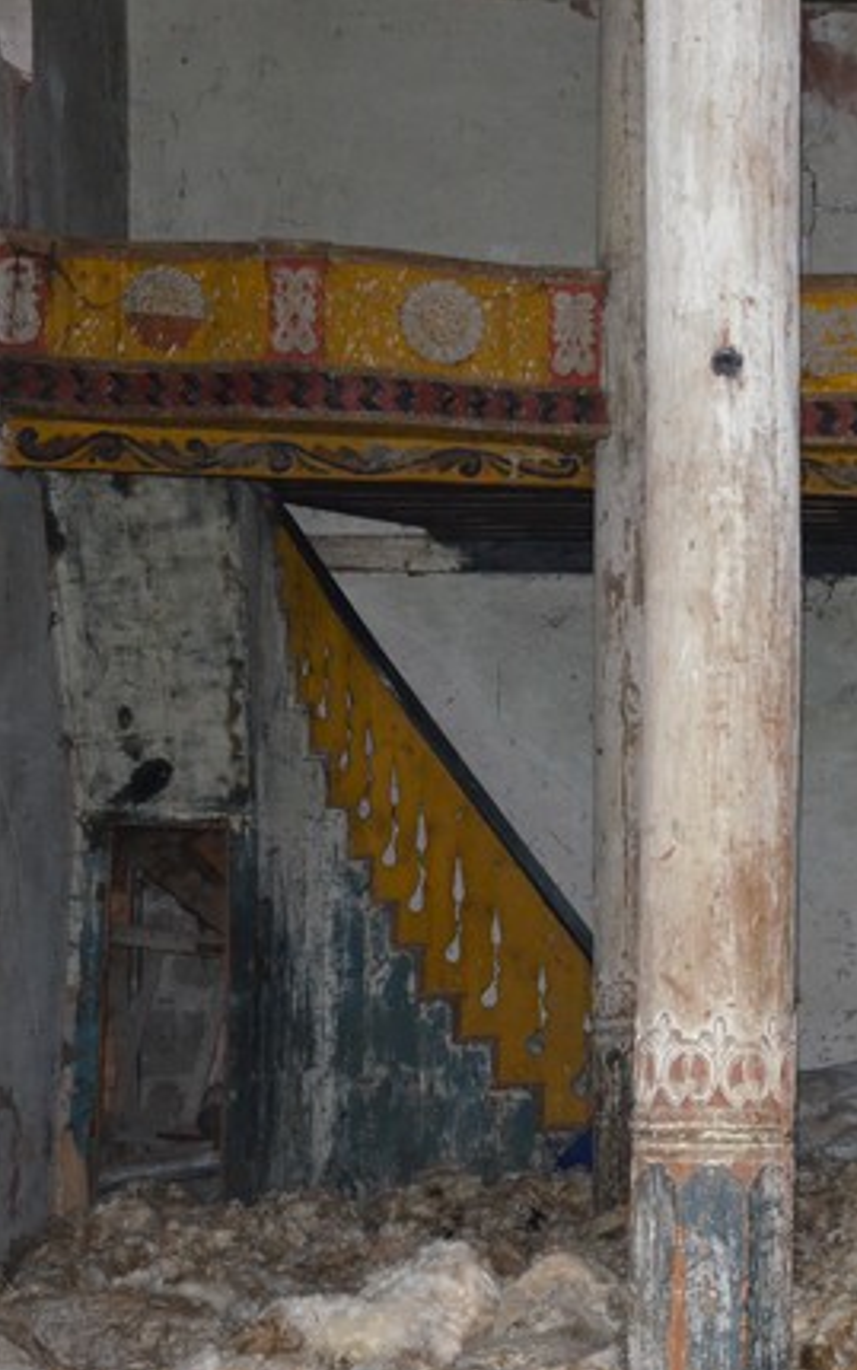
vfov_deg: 27.1
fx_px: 2838
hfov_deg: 16.6
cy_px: 698
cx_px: 962
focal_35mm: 76
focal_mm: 32
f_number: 4.2
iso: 3200
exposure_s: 1/60
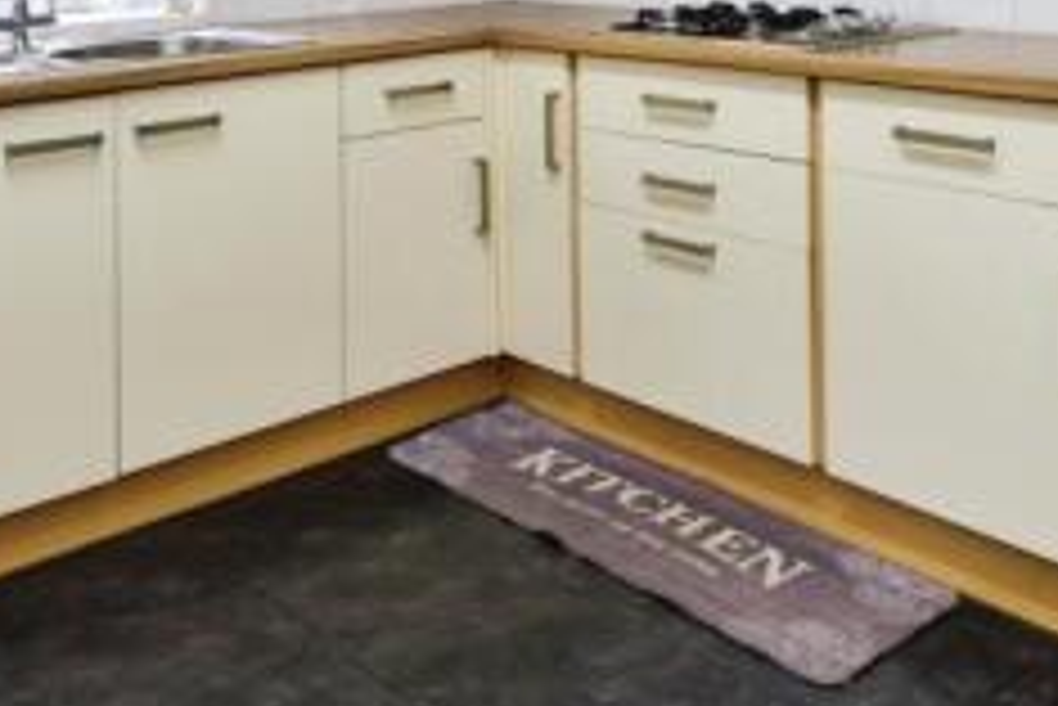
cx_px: 479
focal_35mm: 39
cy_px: -218
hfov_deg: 49.5
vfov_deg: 28.1
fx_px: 1147
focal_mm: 14
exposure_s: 1/60
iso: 400
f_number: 4
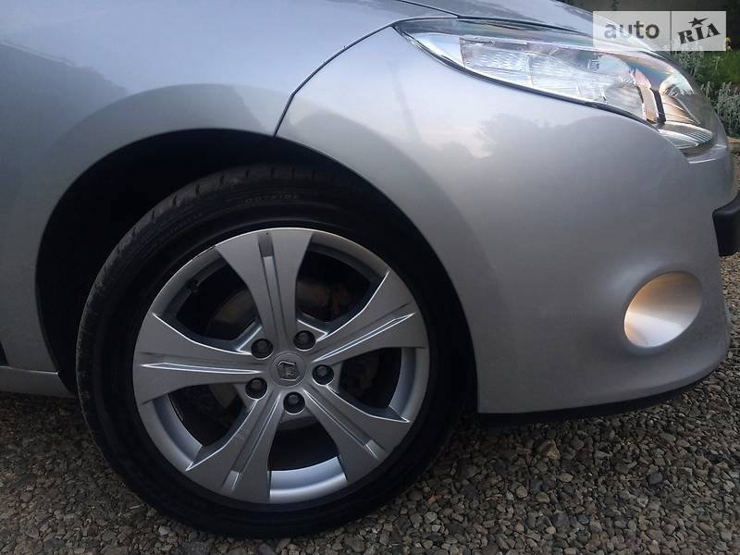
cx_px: 370
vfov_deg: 48.2
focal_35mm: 29
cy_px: 278
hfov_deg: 61.7
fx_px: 620
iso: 50
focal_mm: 4.2
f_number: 2.2
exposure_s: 1/50
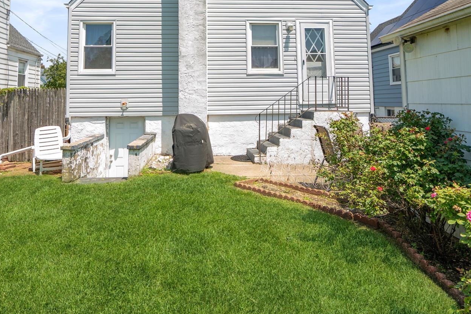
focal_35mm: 26
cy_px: 74
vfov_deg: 47.5
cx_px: 217
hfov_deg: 69.3
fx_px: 340
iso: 80
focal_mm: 16
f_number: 5.6
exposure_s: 1/200
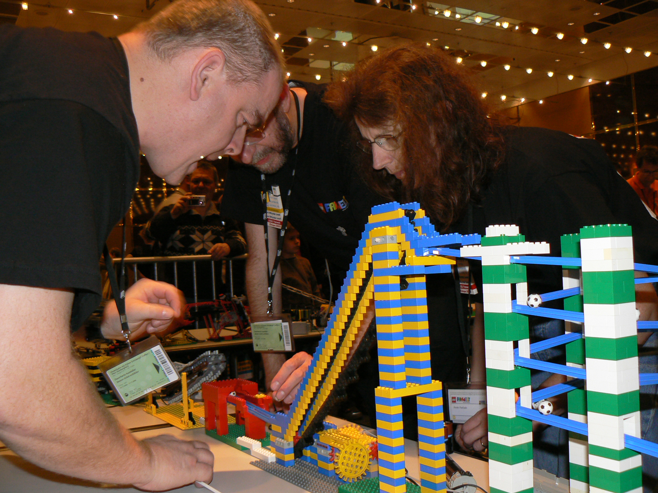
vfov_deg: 39.7
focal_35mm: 36
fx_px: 684
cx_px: 329
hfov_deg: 51.4
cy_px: 246
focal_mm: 6
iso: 100
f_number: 2.8
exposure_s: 1/25
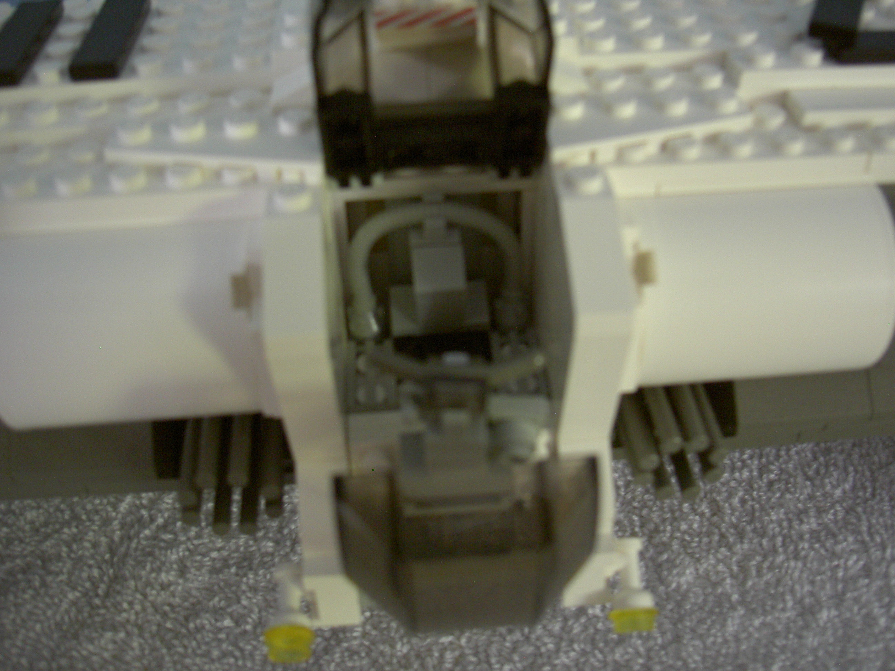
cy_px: 336
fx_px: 1008
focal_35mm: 39
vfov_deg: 36.8
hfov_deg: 47.9
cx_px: 448
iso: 100
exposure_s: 1/8
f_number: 2.8
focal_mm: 8
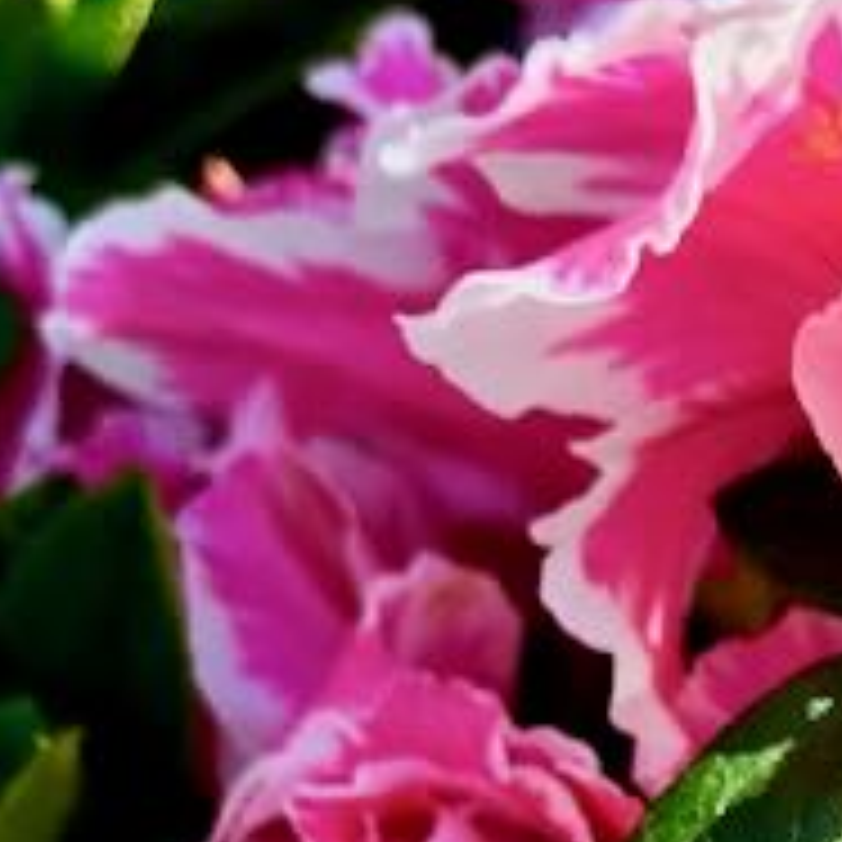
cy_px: 1067
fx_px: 2917
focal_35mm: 106
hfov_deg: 15.7
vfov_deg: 15.7
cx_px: 1076
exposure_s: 1/139
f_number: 1.8
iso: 20
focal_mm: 3.99
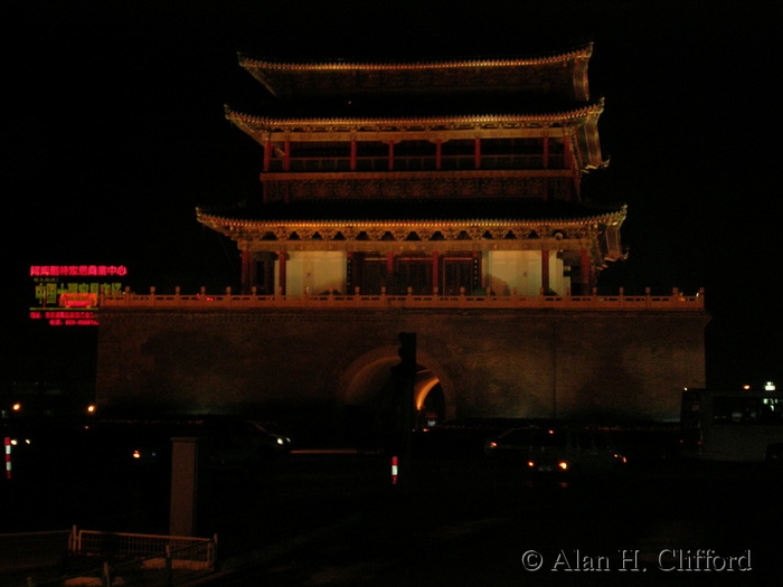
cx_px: 392
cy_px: 294
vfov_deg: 18.0
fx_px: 1855
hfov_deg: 23.8
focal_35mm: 82
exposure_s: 1/60
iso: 200
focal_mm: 12.4
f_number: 4.1
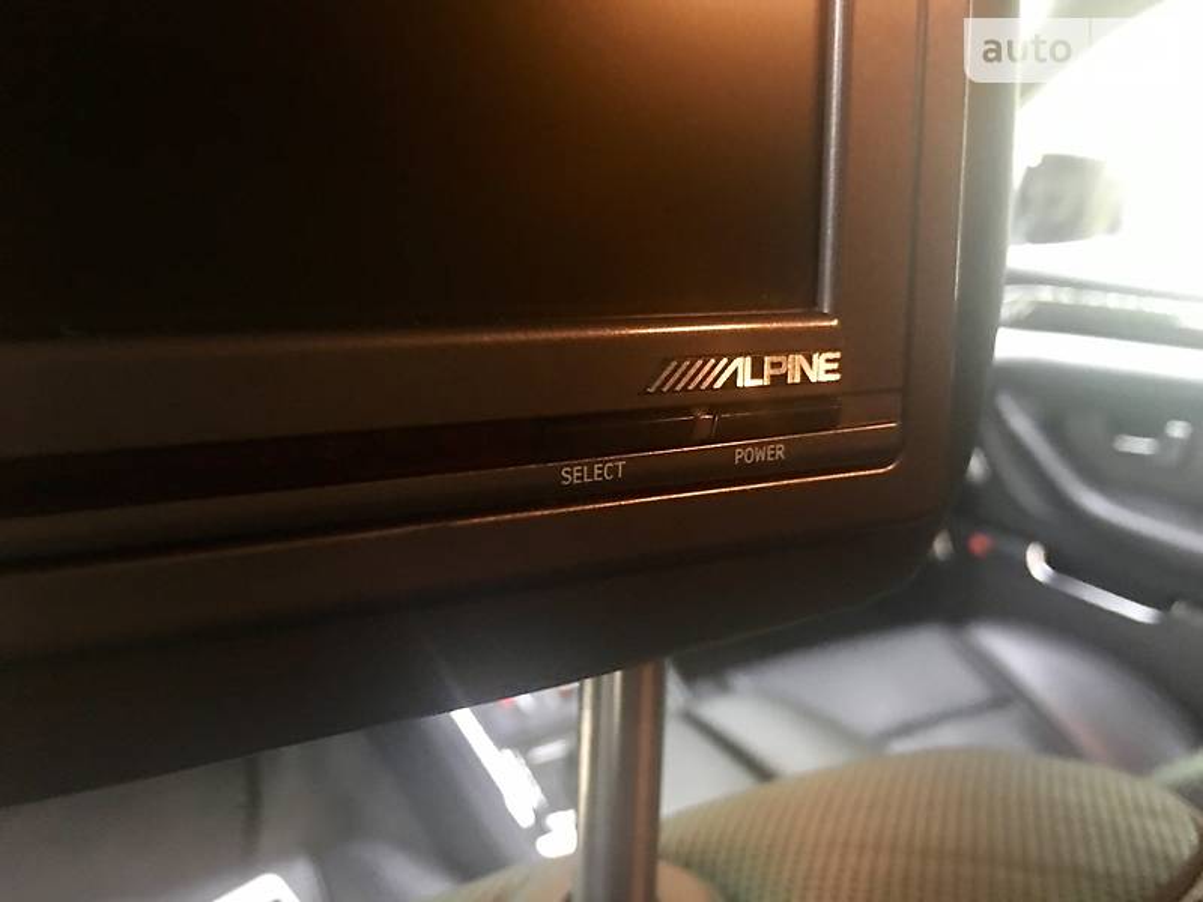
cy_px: 451
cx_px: 602
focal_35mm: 29
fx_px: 1008
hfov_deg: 61.7
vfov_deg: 48.2
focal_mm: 4.2
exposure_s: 1/4
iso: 160
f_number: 2.2
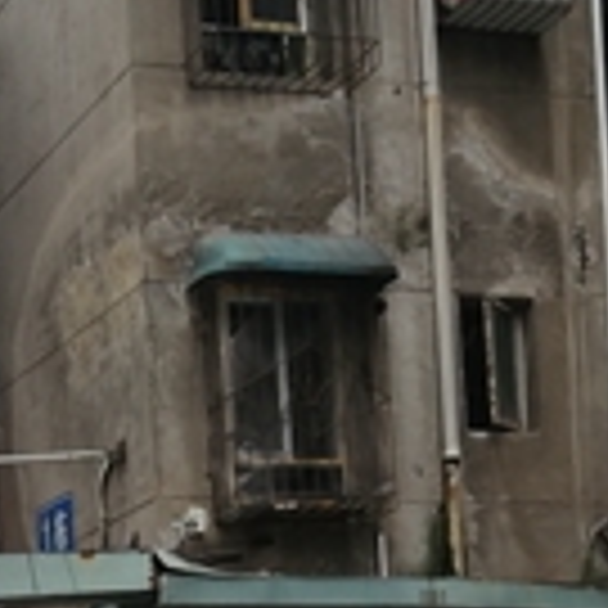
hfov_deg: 15.9
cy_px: 977
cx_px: 113
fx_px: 2166
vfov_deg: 14.6
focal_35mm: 109
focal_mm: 3.62
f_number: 1.8
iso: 50
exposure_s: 1/126
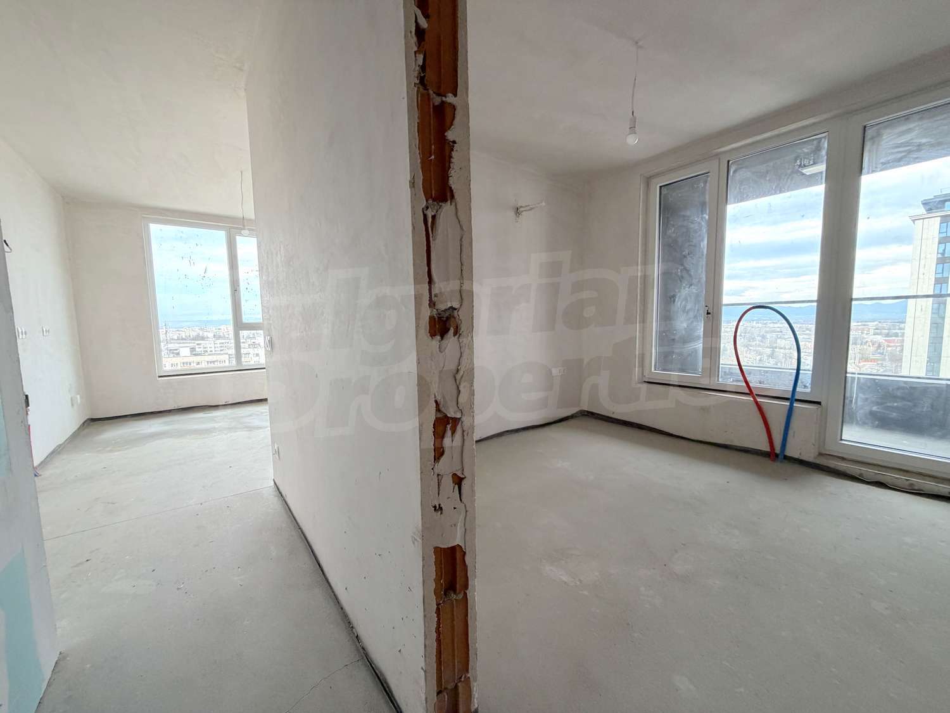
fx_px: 384
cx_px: 475
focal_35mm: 14
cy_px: 356
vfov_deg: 85.7
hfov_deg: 102.1
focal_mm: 2.22
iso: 200
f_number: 2.2
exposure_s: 1/121
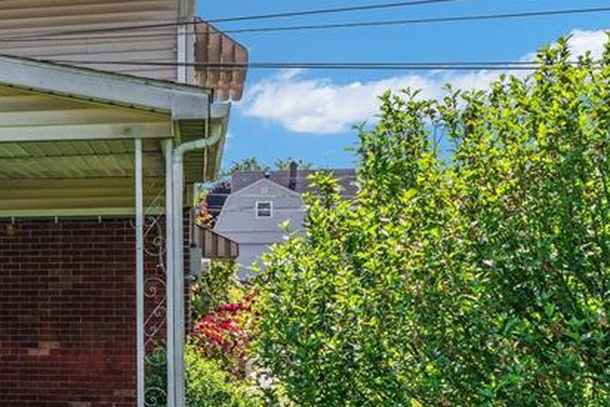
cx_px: -164
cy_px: 313
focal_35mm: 79
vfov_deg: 17.2
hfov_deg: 23.0
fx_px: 1339
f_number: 7.1
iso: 320
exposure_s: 1/400
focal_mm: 30
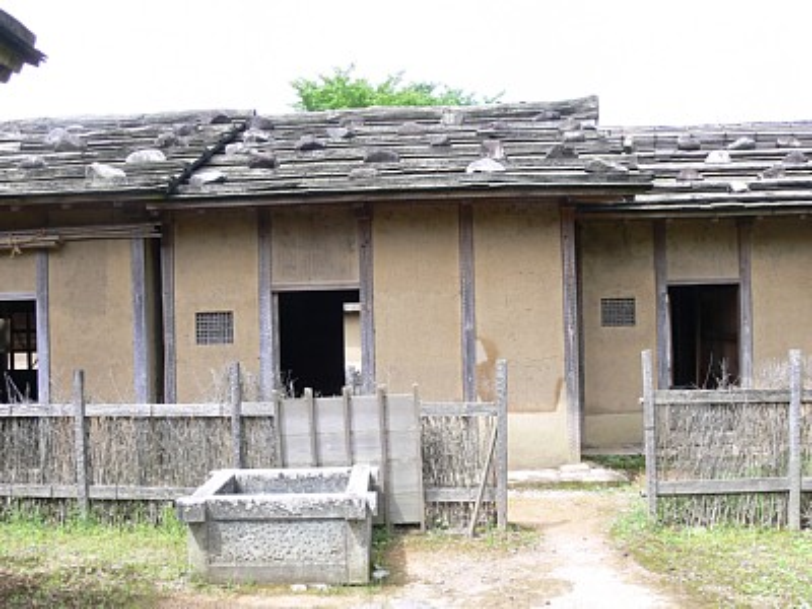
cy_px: 304
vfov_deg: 40.7
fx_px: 821
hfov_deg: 52.6
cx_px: 406
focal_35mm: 35
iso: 80
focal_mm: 7.4
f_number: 4
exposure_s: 1/100
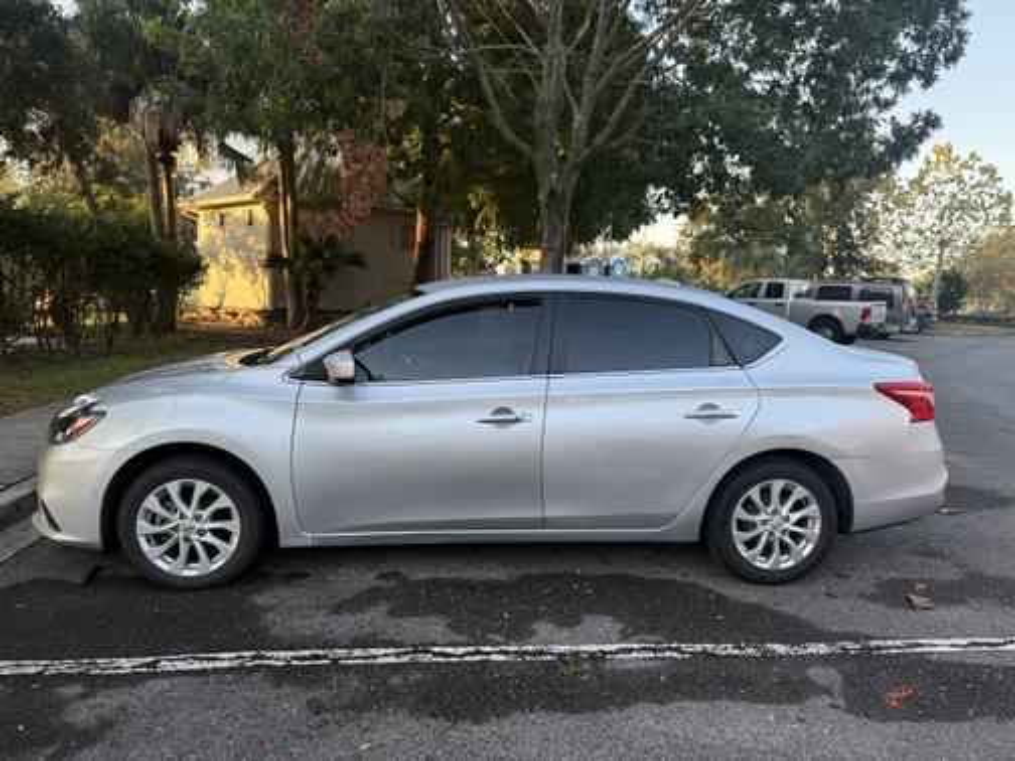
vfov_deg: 56.8
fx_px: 704
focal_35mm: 24
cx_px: 508
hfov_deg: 71.6
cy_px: 380
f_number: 1.78
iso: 100
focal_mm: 6.76
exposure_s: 1/379
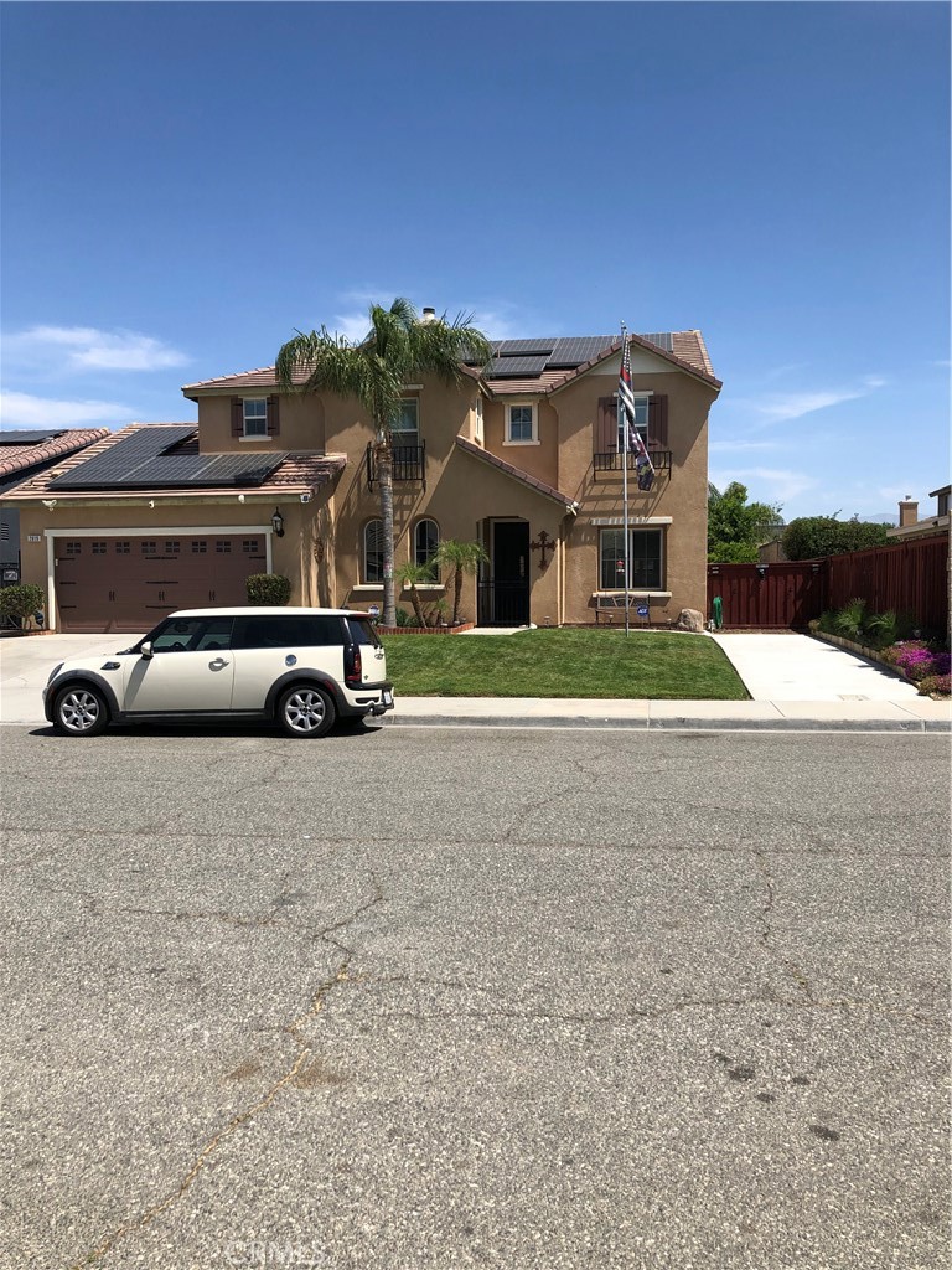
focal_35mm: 28
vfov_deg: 63.4
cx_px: 476
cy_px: 635
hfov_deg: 49.7
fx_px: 1027
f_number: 1.8
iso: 20
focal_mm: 3.99
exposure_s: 1/2088
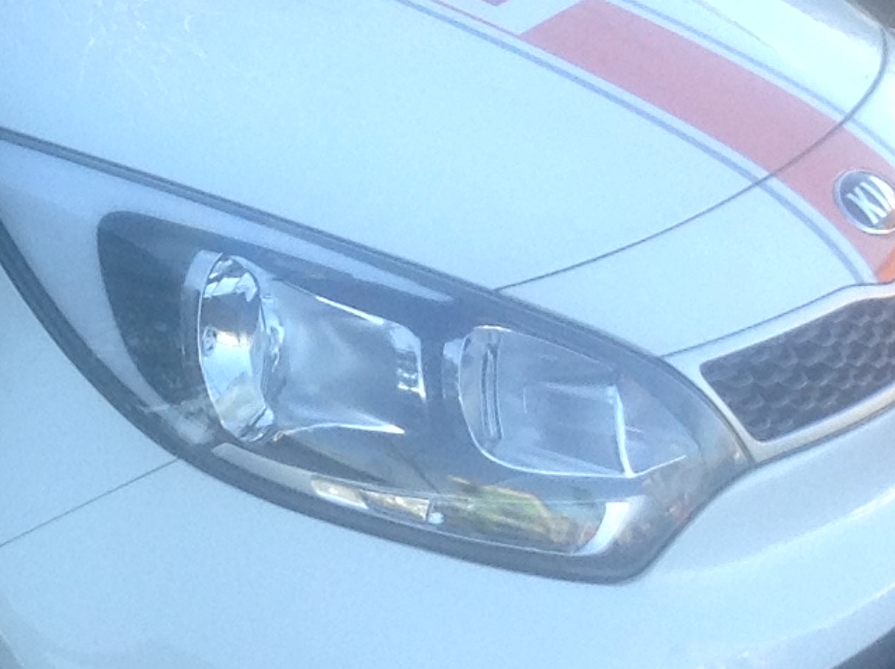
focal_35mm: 134
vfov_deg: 10.9
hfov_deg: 13.6
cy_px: -123
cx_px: -565
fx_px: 3461
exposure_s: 1/139
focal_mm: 3.3
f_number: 2.4
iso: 25
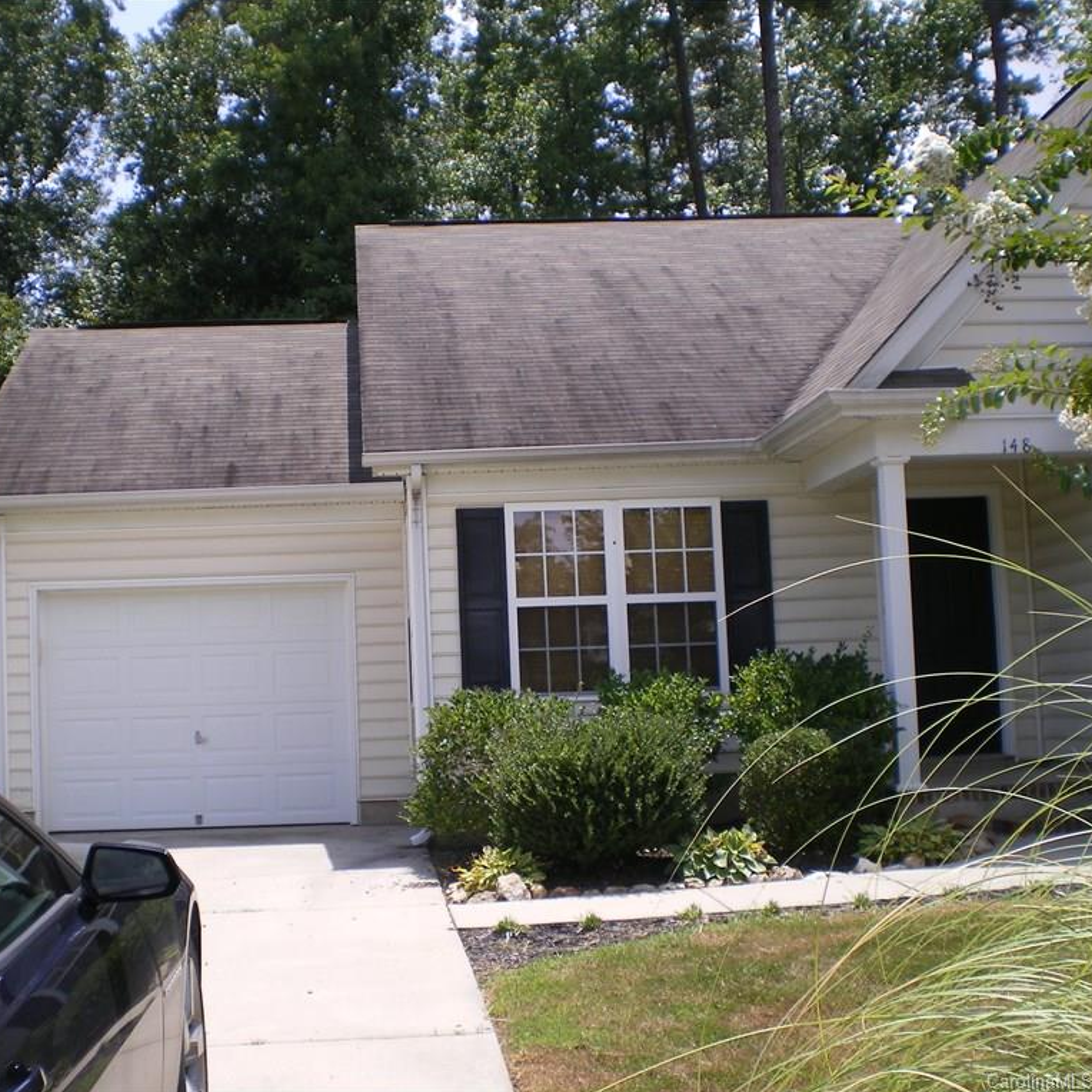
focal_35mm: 45
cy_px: 546
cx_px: 419
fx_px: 1606
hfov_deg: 37.4
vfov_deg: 37.6
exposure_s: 1/250
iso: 64
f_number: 4.6
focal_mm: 6.3
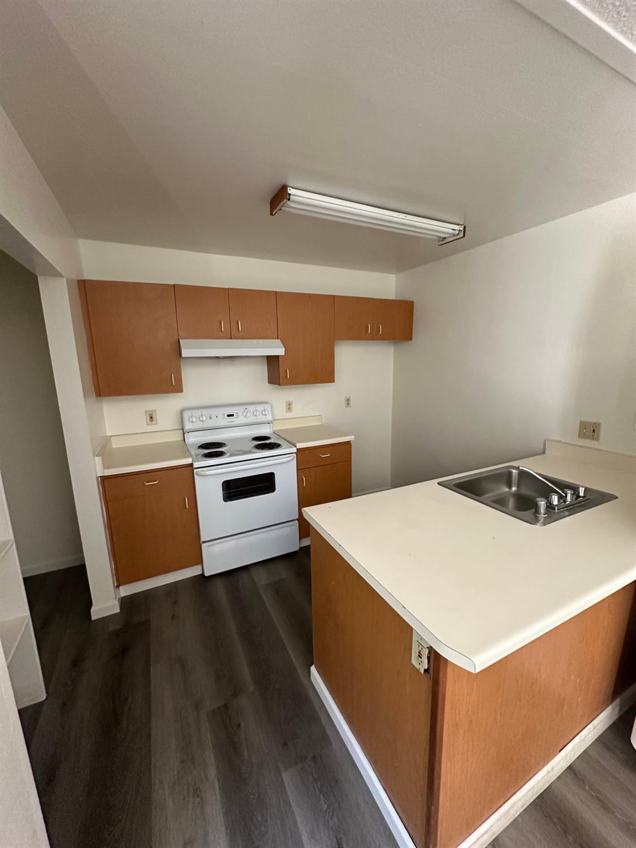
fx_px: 343
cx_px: 318
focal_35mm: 14
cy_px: 424
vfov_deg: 102.1
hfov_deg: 85.7
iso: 400
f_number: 2.2
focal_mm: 2.22
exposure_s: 1/60
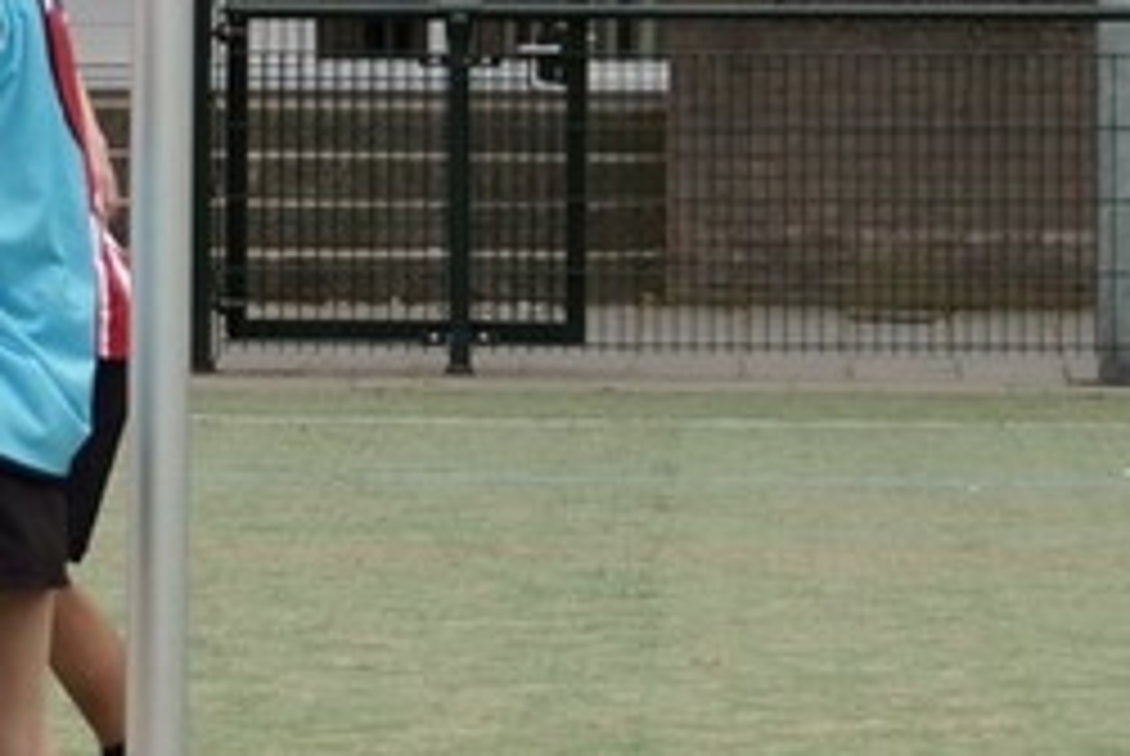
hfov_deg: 9.1
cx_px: -945
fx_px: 6726
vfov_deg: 6.4
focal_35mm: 214
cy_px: -351
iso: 100
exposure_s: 1/800
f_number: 2.8
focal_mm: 35
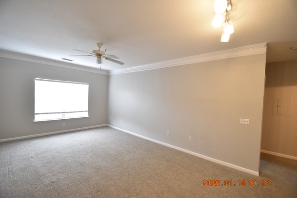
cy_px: 99
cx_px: 148
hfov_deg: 100.4
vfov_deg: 77.3
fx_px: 124
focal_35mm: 15
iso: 800
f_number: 3.5
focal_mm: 10
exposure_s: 1/45
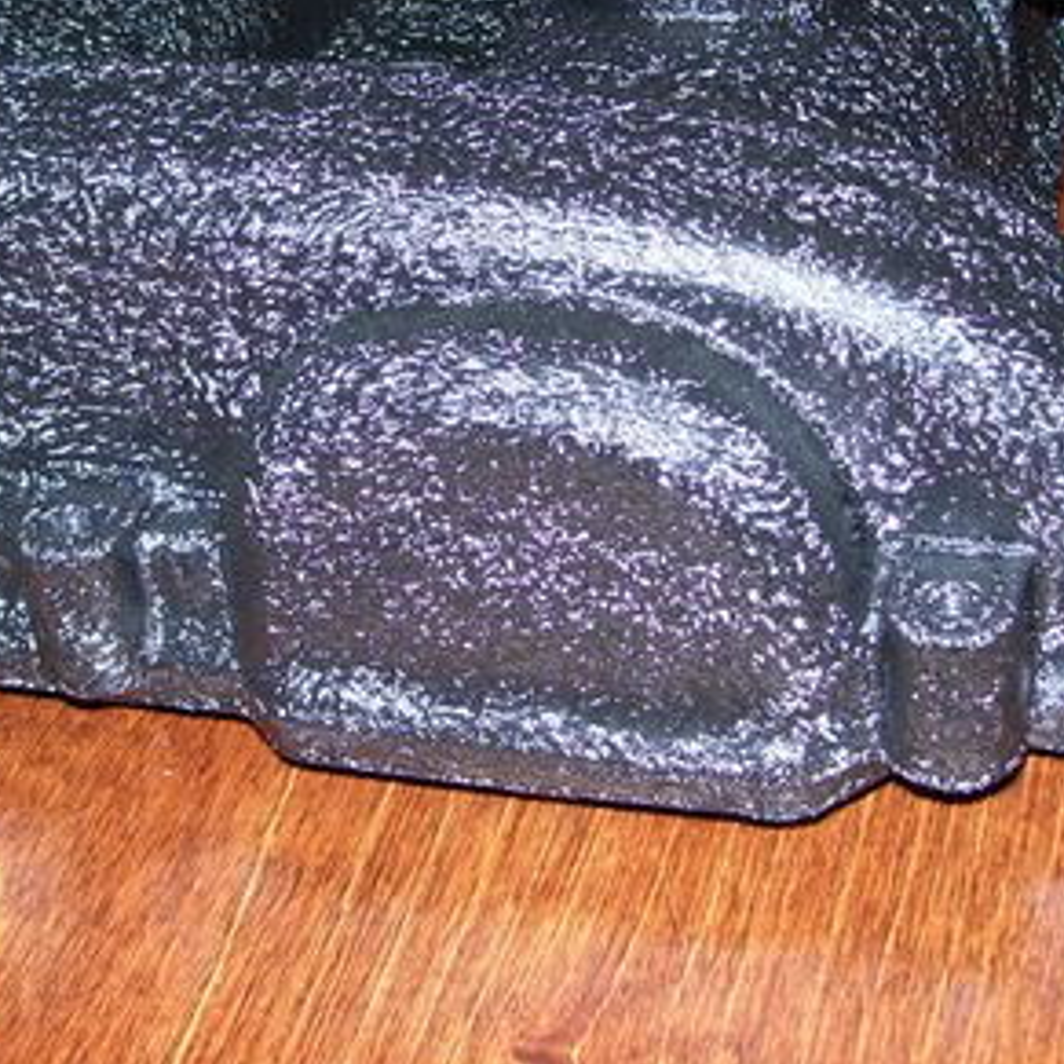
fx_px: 2434
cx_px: 413
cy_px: 340
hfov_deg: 24.6
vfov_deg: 24.5
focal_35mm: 70
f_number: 2.7
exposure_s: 1/60
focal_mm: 6
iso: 80
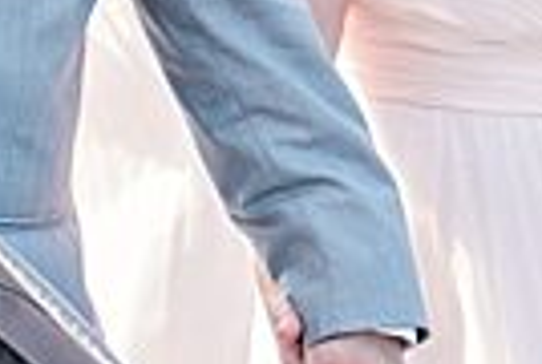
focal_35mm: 245
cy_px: -265
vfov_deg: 5.6
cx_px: 530
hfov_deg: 8.3
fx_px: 3697
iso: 400
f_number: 2.5
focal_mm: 35
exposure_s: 1/2500
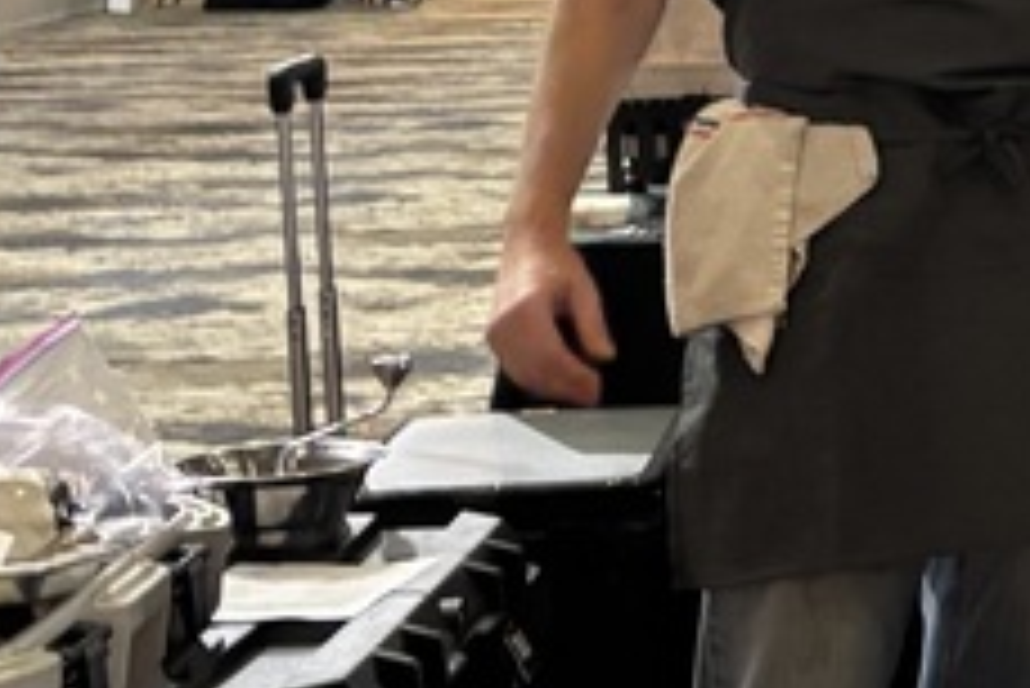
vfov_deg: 11.0
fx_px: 3464
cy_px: -243
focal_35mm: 121
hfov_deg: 15.7
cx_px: 1489
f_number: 1.6
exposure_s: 1/30
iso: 500
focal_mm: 5.96
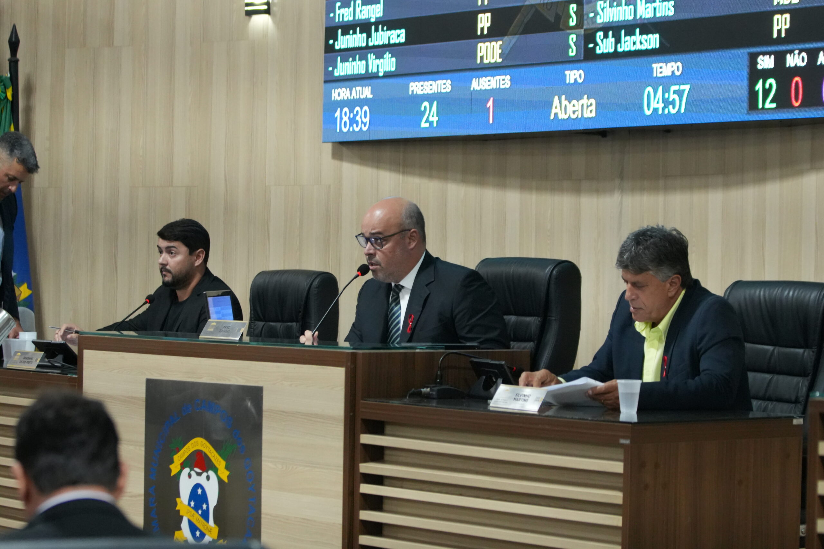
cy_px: 274
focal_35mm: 105
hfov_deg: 19.5
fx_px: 2403
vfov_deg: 13.0
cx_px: 412
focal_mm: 70
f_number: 2.8
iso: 4000
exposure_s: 1/200
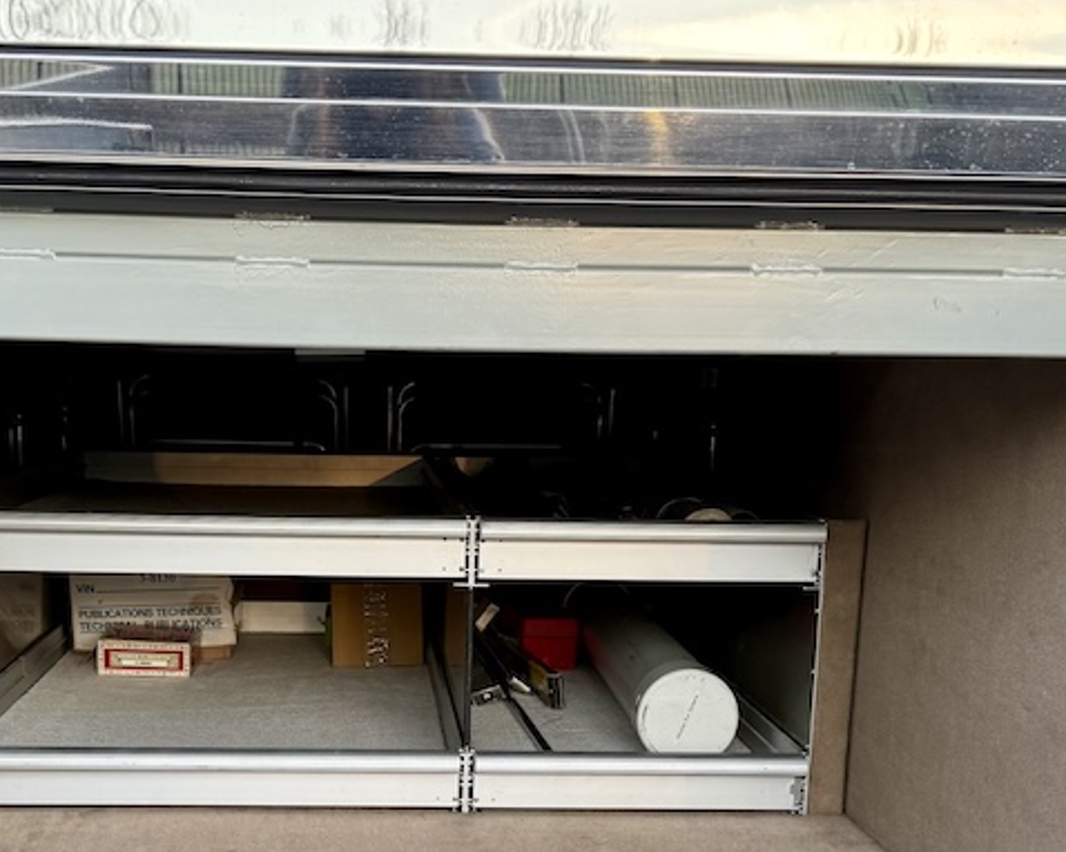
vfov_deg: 29.9
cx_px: 424
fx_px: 1545
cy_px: 709
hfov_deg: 37.9
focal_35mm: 49
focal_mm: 6.76
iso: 125
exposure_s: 1/243
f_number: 1.78
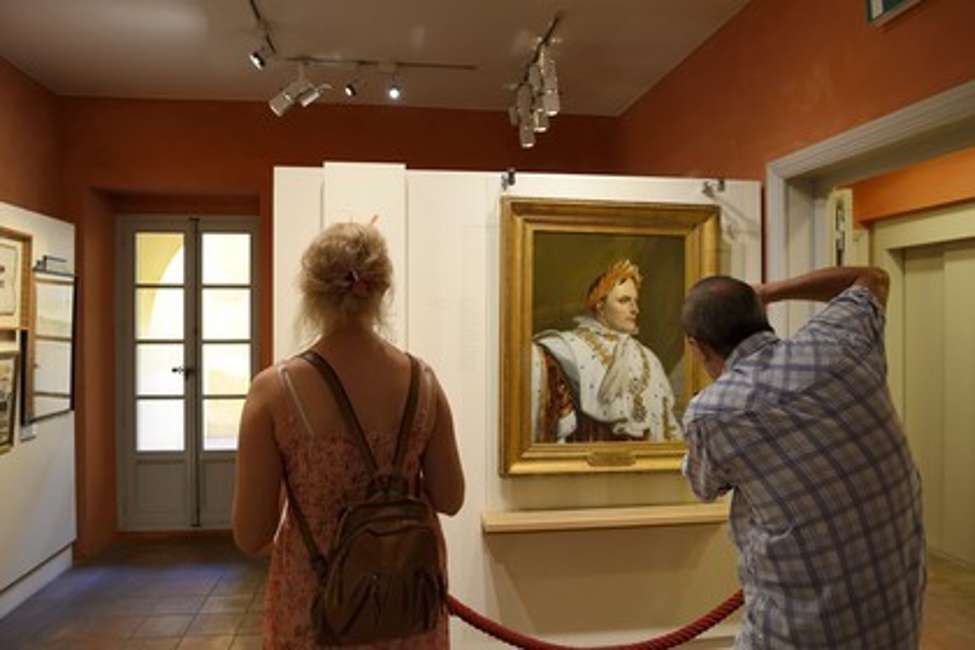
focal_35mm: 24
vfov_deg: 53.1
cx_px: 488
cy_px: 325
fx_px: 650
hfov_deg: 73.7
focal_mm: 24
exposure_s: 1/60
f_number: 5
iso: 1600
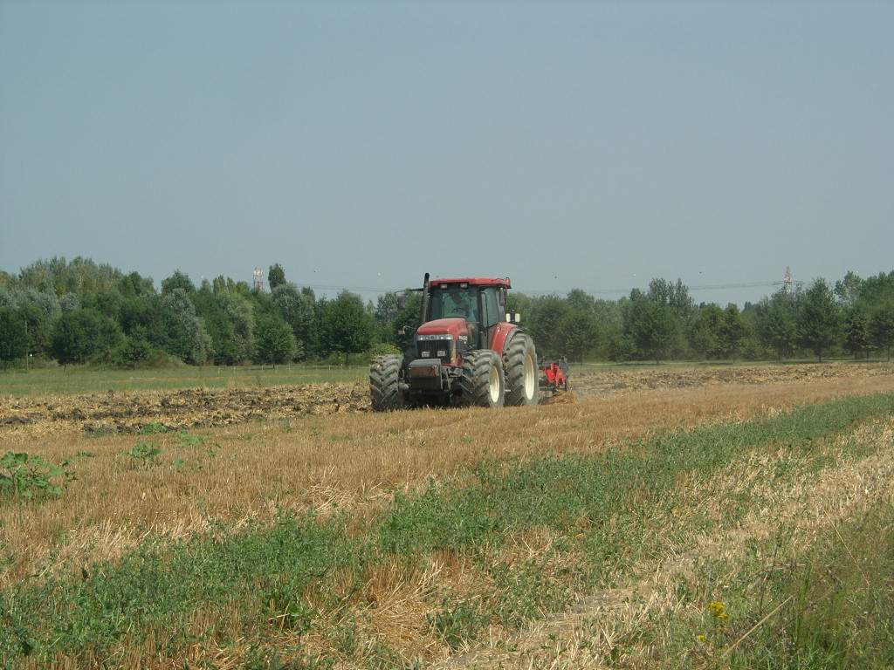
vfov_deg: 13.1
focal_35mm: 113
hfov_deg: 17.4
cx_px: 447
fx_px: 2918
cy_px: 335
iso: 64
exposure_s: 1/255
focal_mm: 23.4
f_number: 8.2
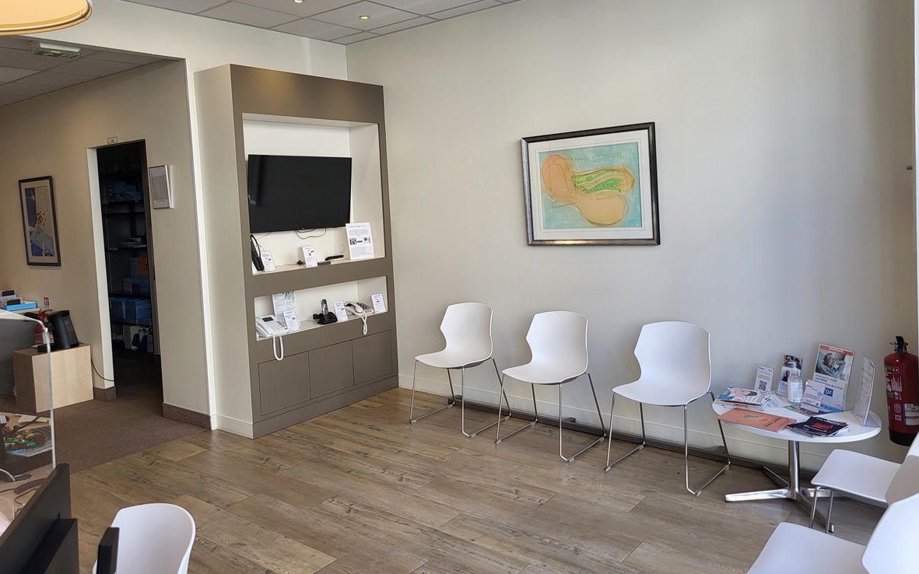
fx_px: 701
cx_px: 458
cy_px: 236
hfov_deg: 66.5
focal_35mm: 28
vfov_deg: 44.4
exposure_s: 1/152
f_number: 1.8
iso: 40
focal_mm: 5.4
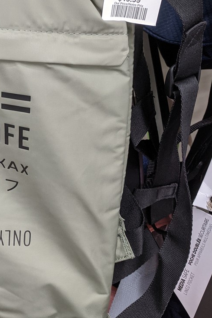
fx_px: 521
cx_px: -41
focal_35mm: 59
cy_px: 75
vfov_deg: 33.2
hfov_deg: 21.4
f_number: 2
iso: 186
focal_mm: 4.67
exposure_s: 1/60
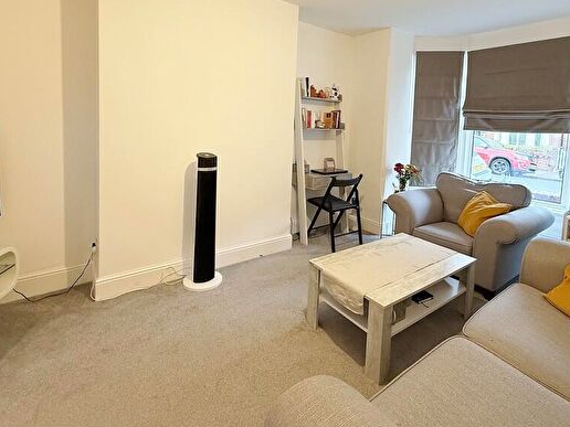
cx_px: 306
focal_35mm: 19
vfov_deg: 67.0
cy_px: 145
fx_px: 313
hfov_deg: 84.5
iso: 400
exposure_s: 1/100
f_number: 2.2
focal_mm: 2.22
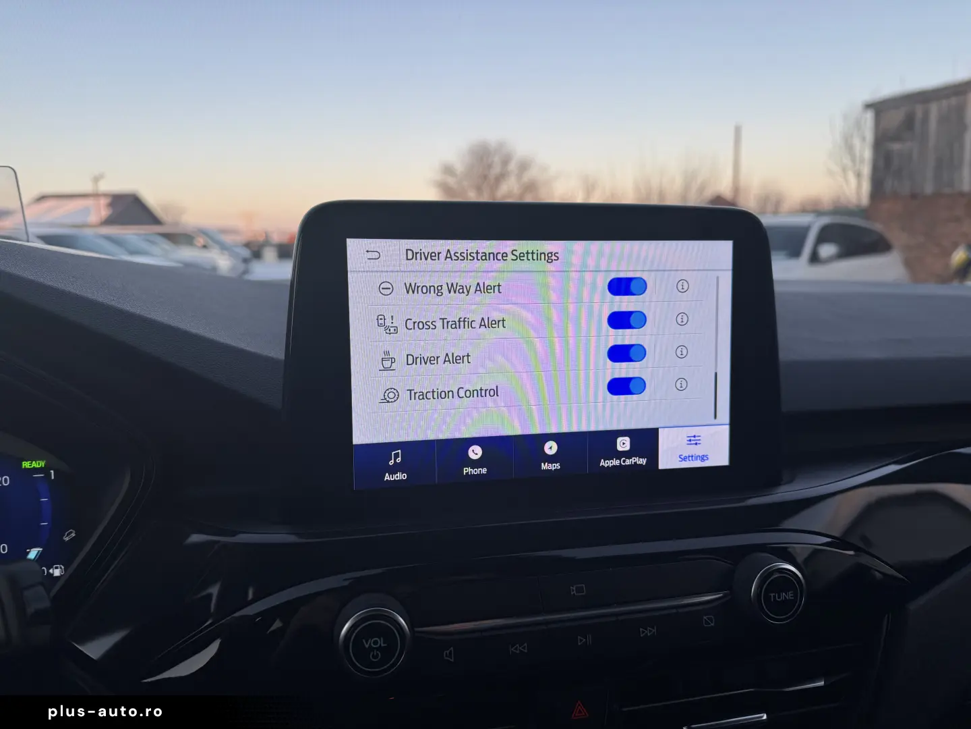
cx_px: 486
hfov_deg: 71.6
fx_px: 673
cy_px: 364
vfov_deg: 56.8
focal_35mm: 24
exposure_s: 1/715
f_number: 1.78
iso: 80
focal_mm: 6.76
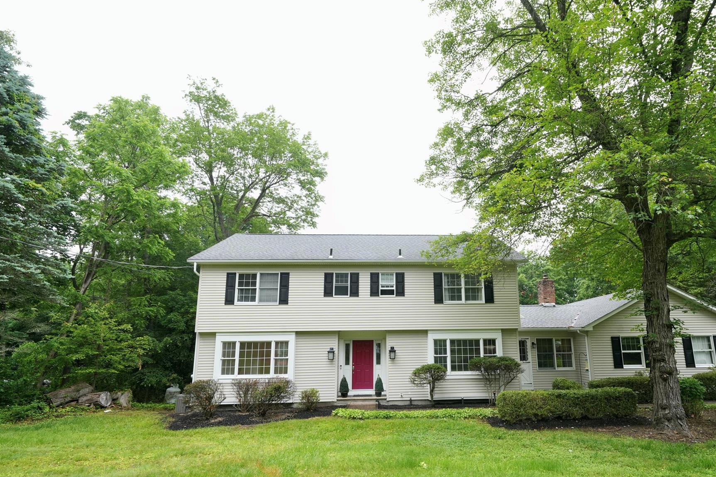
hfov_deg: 86.5
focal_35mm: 19
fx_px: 378
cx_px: 405
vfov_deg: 64.3
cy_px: 270
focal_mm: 16
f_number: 9
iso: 1000
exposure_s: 1/125
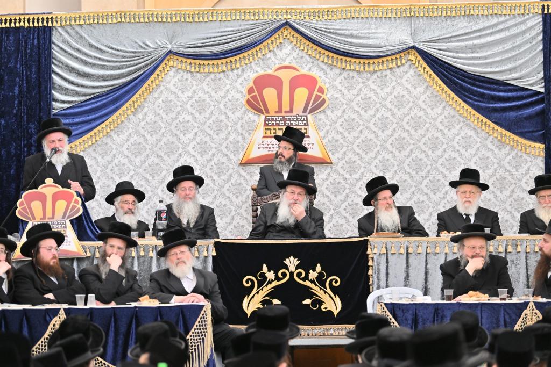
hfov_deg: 15.8
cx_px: 276
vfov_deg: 10.6
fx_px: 1990
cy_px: 184
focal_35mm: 130
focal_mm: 130
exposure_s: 1/400
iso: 640
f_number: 2.8
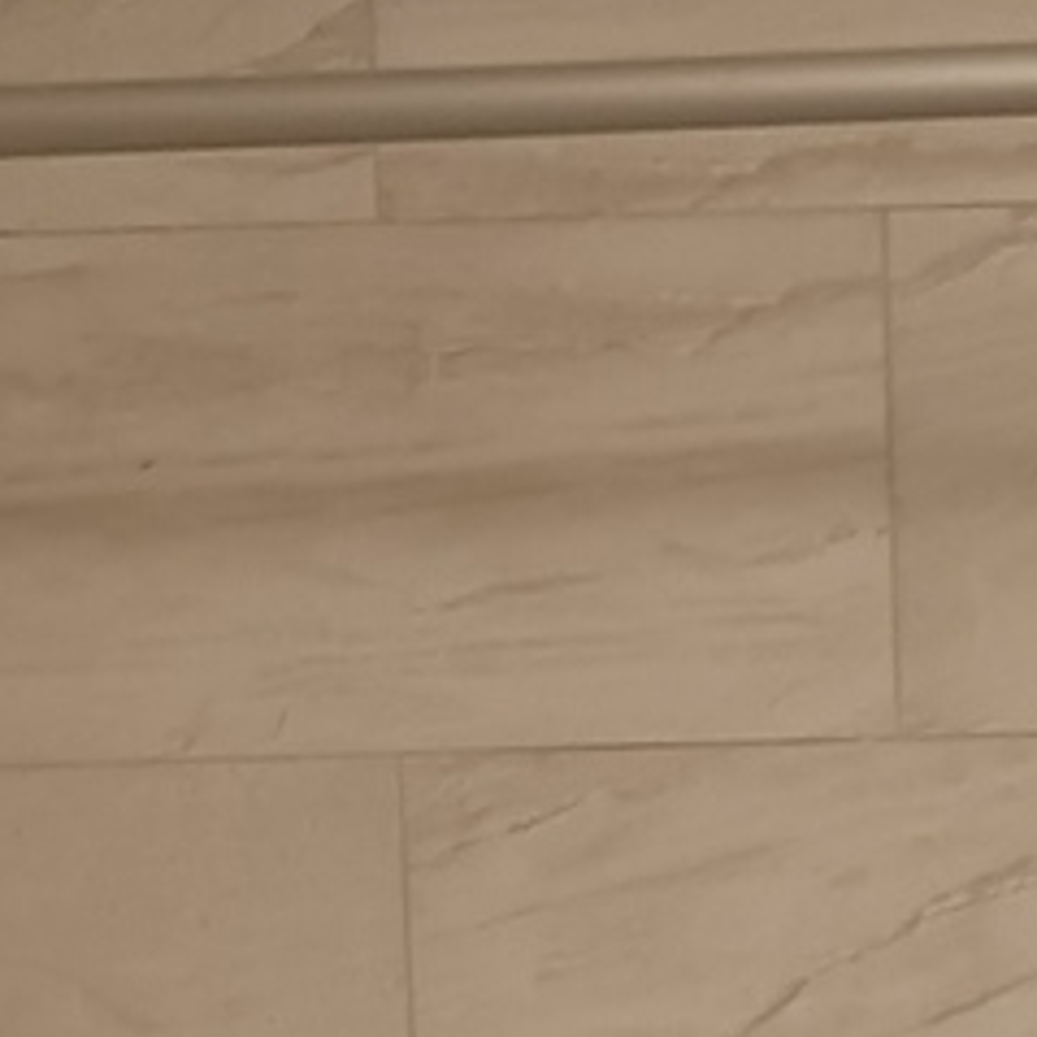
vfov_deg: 13.7
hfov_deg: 16.0
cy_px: 2074
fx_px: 3660
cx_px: 842
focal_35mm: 108
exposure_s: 1/24
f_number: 1.8
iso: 400
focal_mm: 4
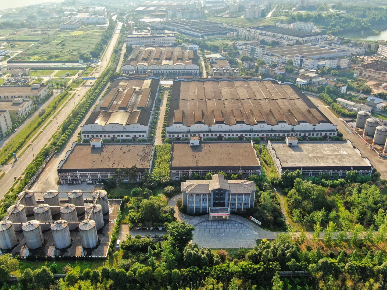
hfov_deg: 56.8
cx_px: 194
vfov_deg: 44.2
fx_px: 358
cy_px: 145
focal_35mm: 32
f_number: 3.1
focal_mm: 5.45
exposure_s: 1/400
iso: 100
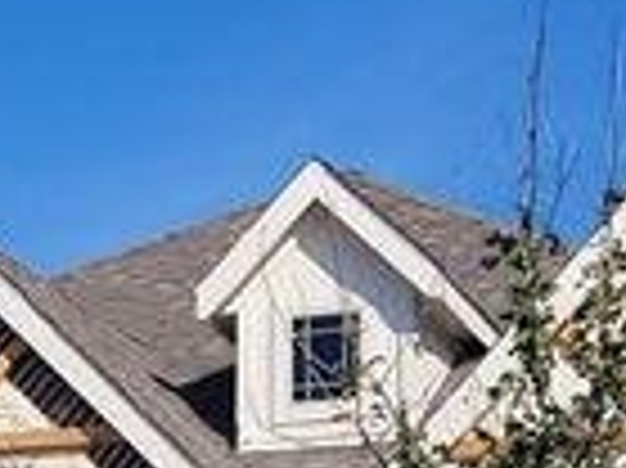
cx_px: 198
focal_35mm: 111
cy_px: 718
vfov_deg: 12.6
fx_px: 2006
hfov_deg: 17.7
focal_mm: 5.4
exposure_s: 1/3559
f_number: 1.8
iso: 40
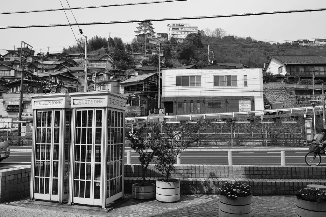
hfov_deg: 67.4
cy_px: 108
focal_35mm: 27
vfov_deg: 47.9
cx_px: 163
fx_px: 244
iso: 200
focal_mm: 18
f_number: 8
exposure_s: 1/500
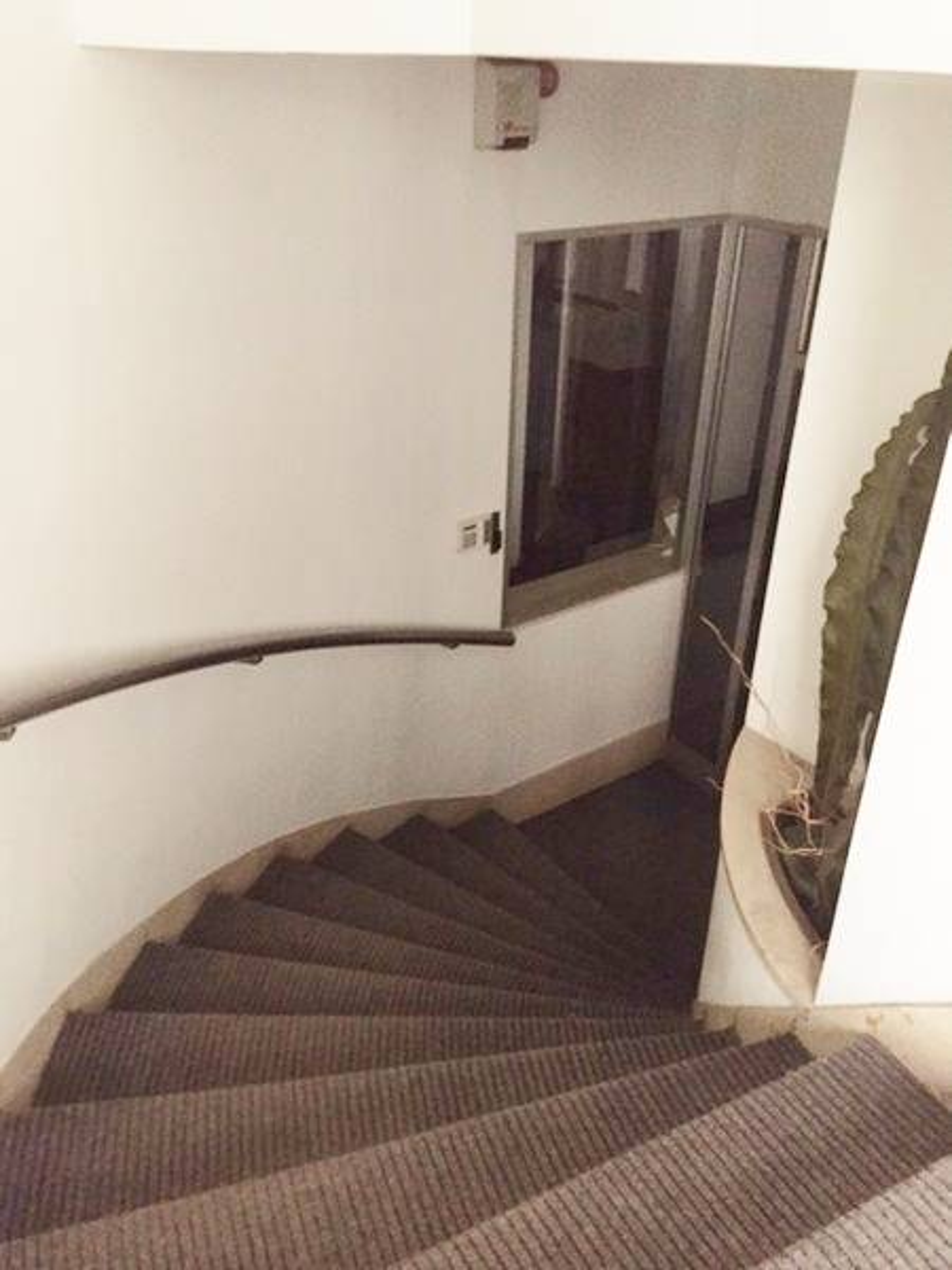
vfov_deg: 61.7
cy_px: 635
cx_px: 476
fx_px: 1063
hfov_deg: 48.2
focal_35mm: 29
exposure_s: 1/15
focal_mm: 4.15
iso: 640
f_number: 2.2
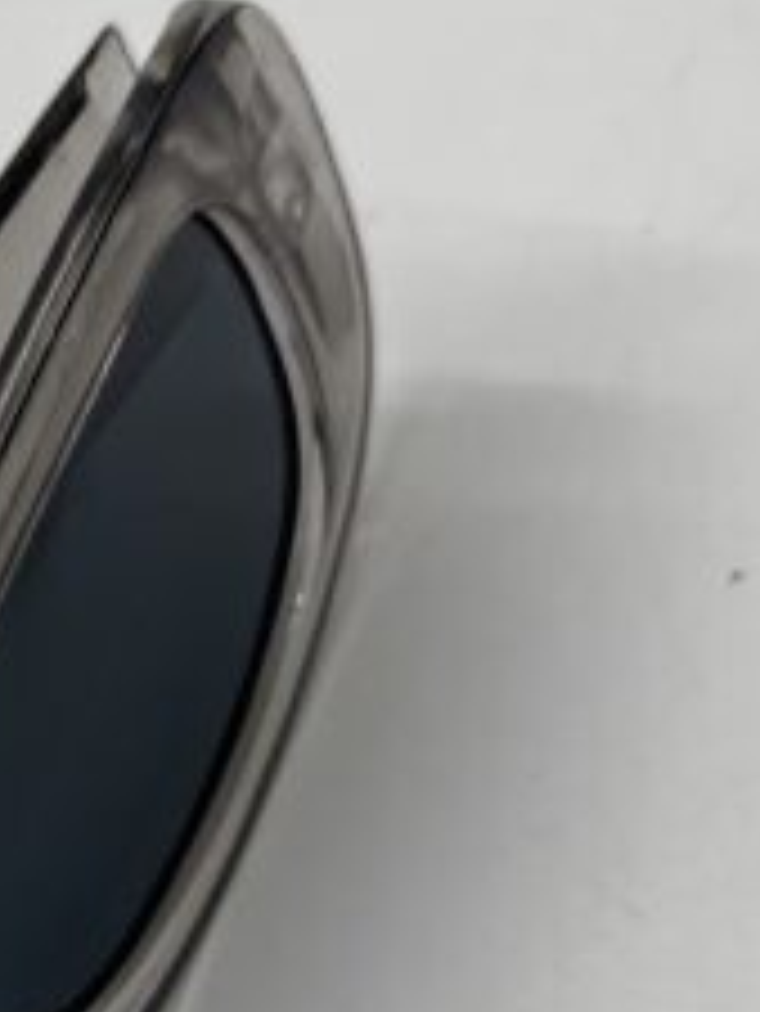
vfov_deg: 20.9
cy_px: 1133
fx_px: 2603
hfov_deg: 15.4
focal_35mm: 89
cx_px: -364
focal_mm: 5.1
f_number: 1.6
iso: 32
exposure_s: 1/645
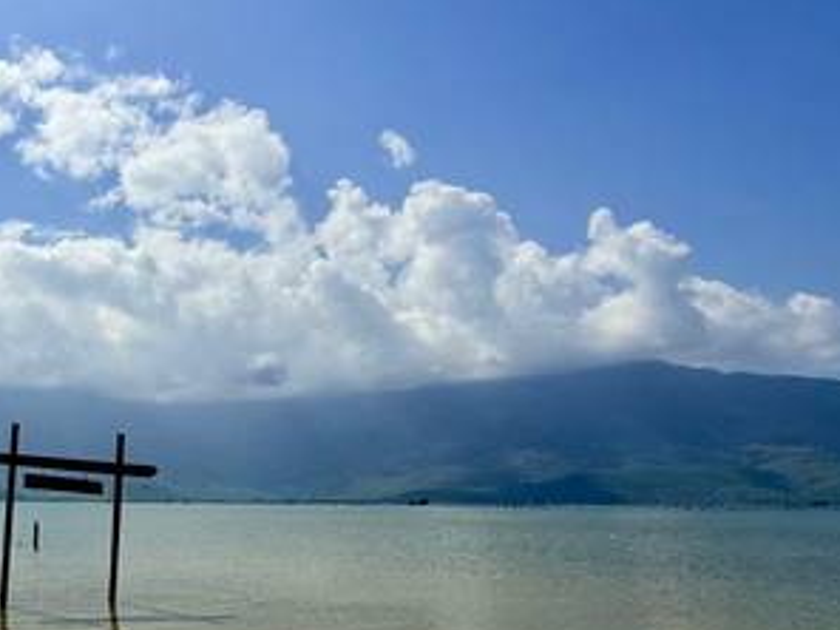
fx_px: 825
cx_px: 20
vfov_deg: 41.8
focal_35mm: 34
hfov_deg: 46.2
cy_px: 301
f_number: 2.2
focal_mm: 2.22
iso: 40
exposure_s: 1/7634
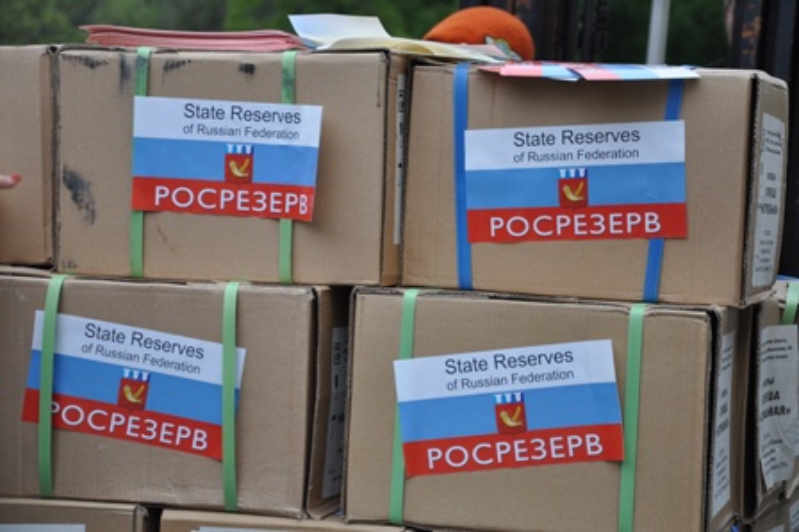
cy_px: 266
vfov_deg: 13.0
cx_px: 400
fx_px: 2329
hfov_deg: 19.5
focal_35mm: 105
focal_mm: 70
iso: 400
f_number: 5.3
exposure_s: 1/60
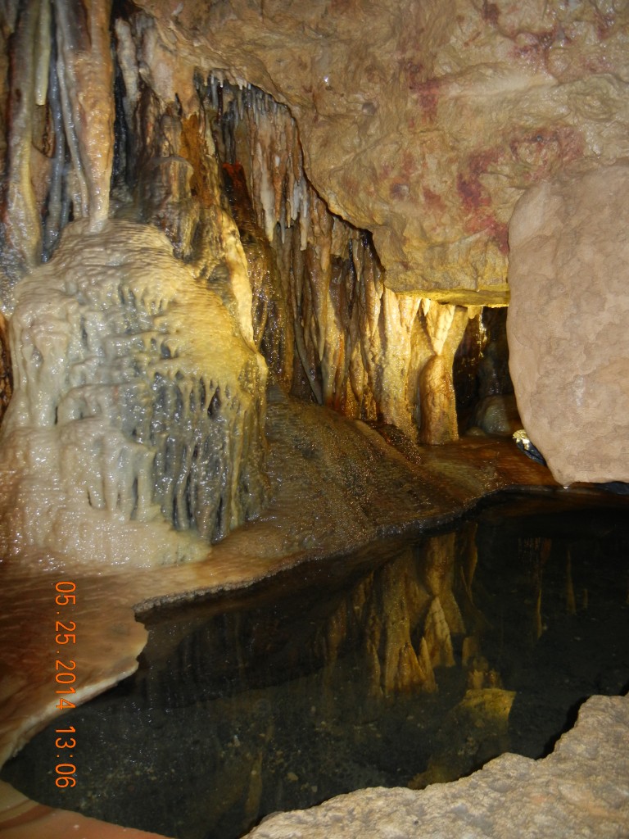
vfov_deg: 60.0
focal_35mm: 30
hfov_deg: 46.8
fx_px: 727
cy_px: 420
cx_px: 314
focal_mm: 5.4
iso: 200
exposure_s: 1/30
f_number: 3.5
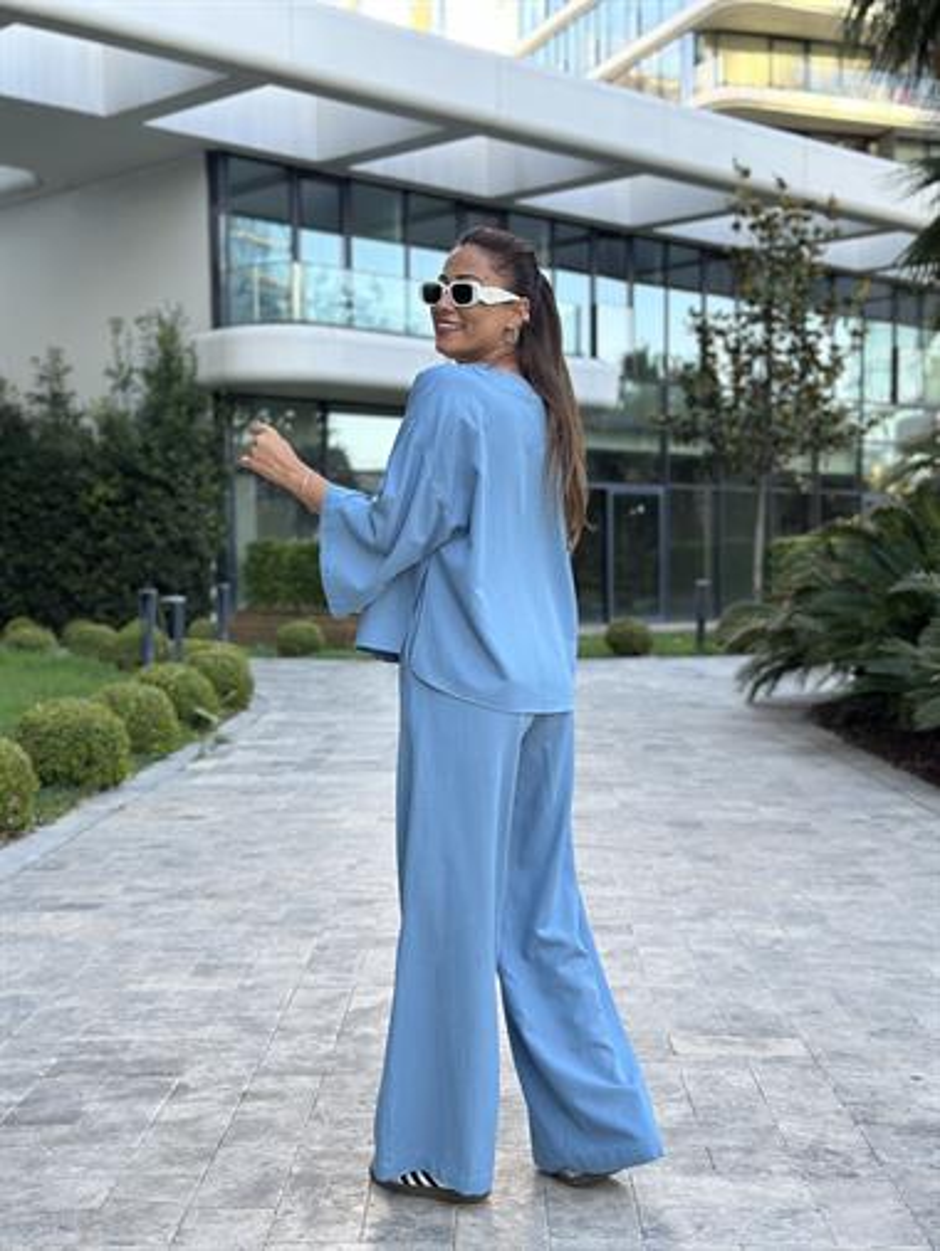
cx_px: 470
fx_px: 1736
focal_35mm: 48
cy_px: 626
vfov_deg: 39.6
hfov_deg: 30.3
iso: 80
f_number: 1.78
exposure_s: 1/262
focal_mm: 6.86
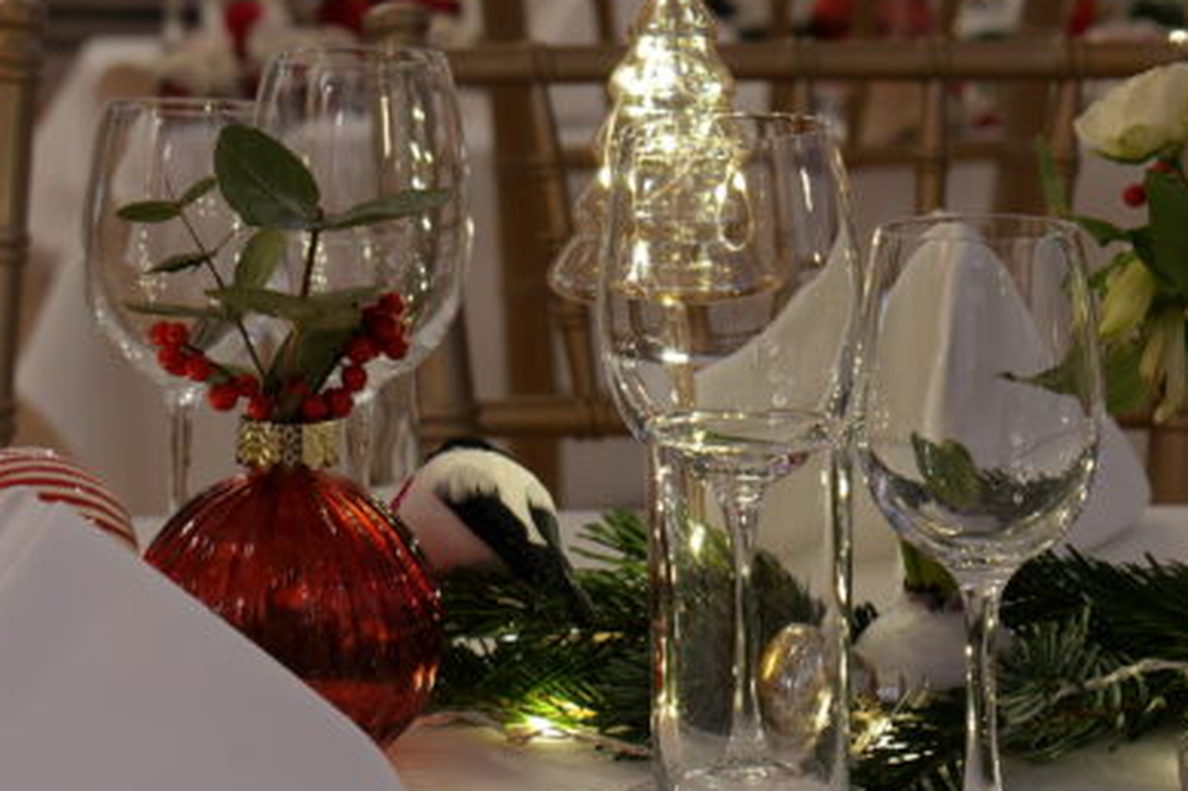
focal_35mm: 158
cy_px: -151
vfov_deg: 8.6
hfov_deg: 12.9
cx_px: 156
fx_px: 5212
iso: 100
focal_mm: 60
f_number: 5.6
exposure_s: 1/1.6
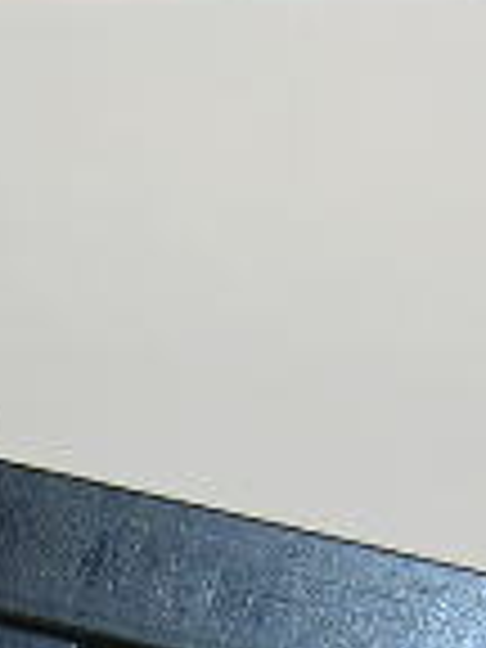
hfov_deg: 8.8
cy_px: 940
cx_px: 396
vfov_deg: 11.3
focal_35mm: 169
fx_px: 3164
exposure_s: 1/60.1
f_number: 2.8
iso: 50
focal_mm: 5.8
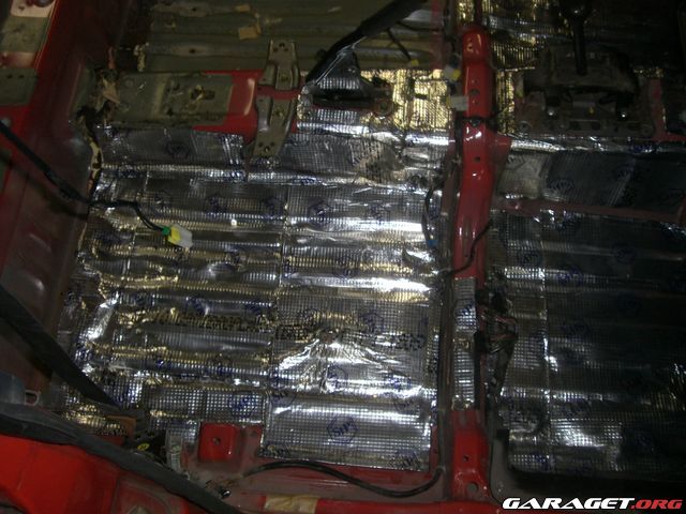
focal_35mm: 38
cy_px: 257
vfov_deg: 37.7
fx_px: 753
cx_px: 343
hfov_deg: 49.0
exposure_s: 1/60
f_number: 2.7
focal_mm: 6.2
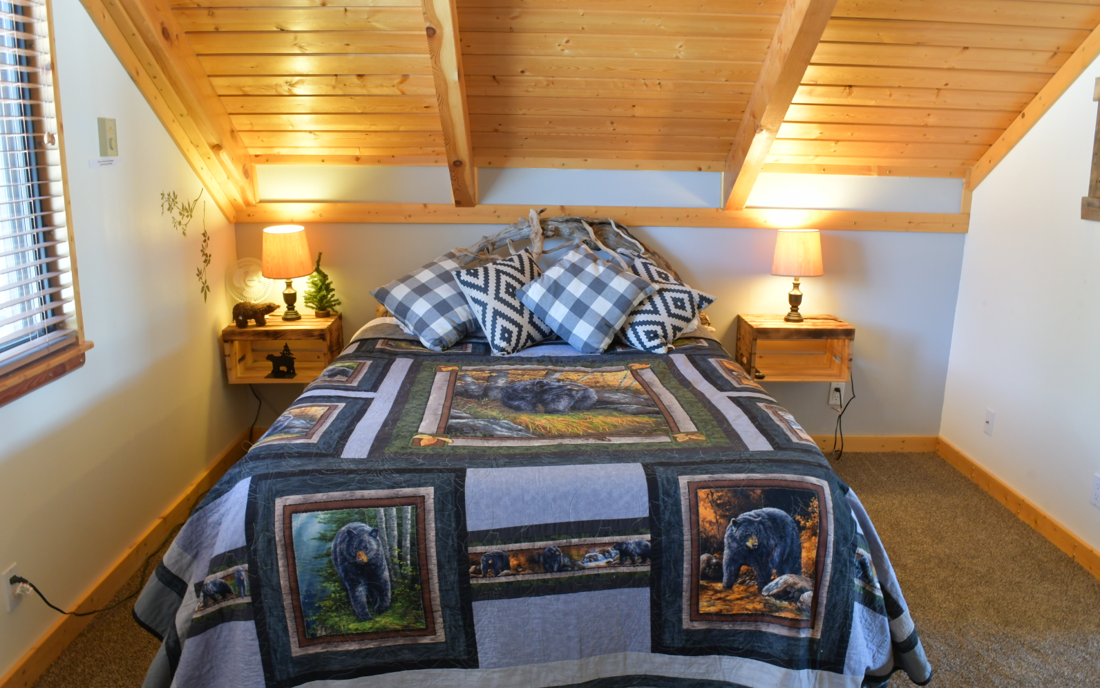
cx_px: 555
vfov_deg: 44.5
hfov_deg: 66.5
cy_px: 360
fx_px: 839
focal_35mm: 28
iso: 640
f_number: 14
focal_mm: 18
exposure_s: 1/4
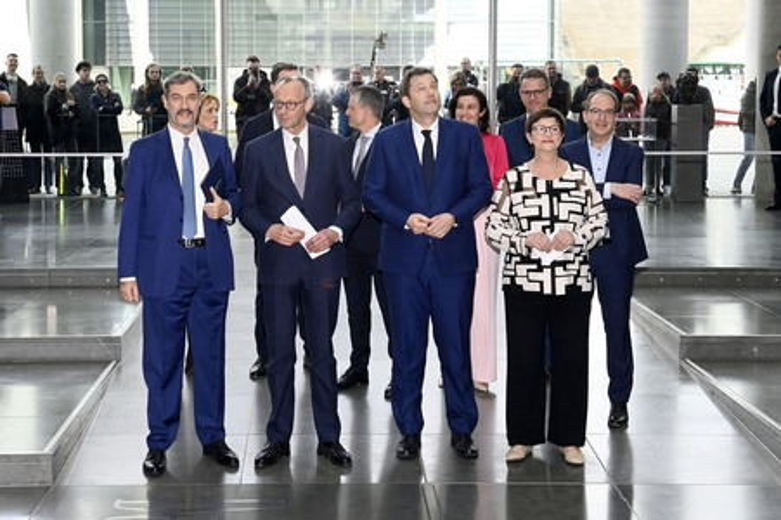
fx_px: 1041
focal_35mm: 48
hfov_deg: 41.1
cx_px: 390
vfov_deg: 28.0
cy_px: 260
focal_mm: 48
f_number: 9
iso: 2000
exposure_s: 1/250
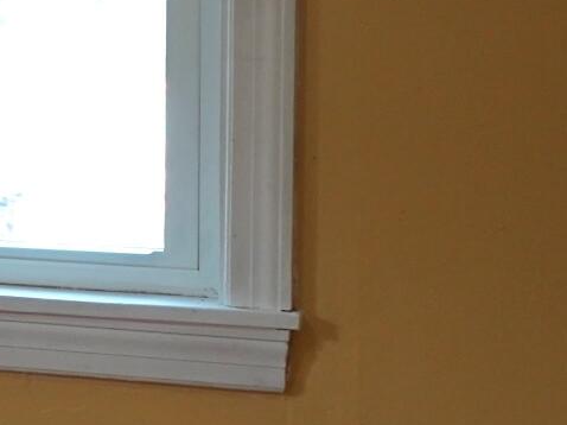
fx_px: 2767
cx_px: -479
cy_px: 20
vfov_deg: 8.7
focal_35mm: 169
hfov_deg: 10.9
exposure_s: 1/160
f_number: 4
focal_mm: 28
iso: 640
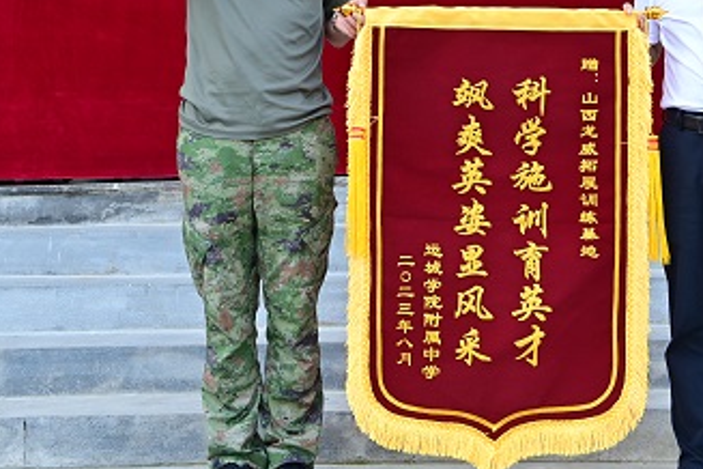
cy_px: 49
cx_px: 494
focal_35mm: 77
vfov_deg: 17.5
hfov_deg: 26.1
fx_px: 1504
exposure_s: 1/80
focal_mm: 42
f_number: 7.1
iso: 250
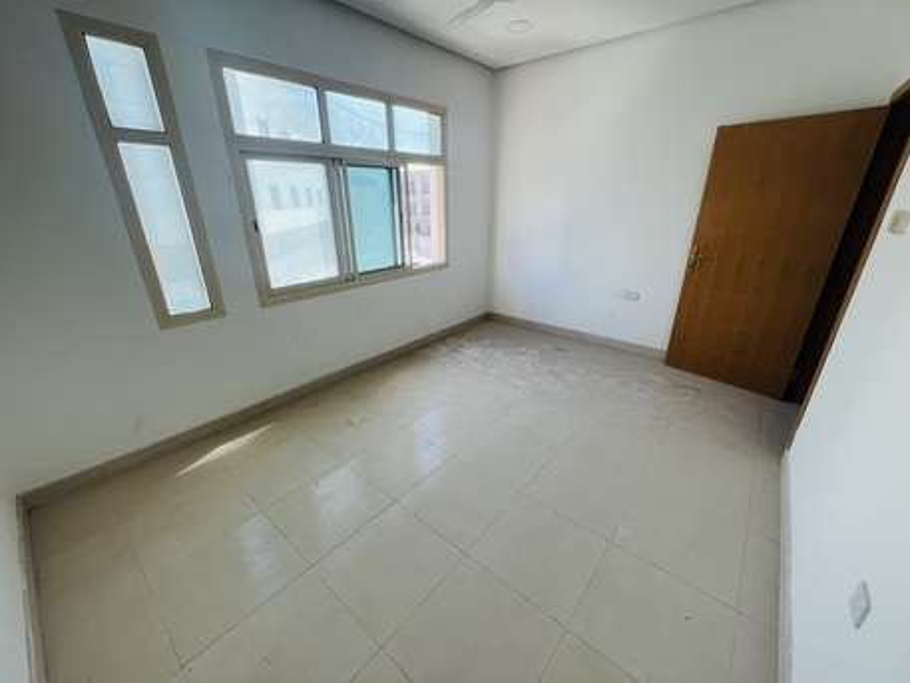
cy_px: 342
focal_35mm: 13
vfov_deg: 89.9
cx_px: 455
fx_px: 342
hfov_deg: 106.2
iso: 32
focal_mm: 1.57
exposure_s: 1/110
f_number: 1.8
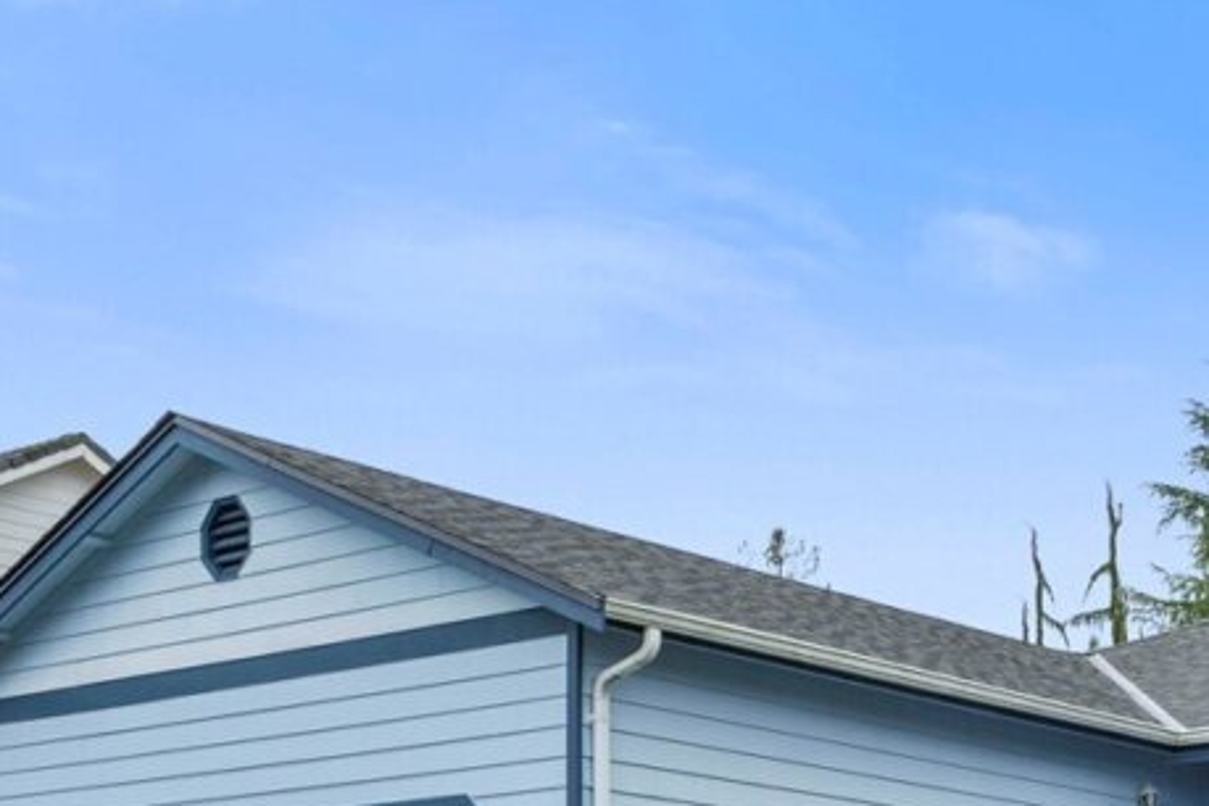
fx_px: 2200
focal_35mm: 66
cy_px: 905
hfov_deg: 28.6
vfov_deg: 19.8
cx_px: 1246
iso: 200
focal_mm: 21.5
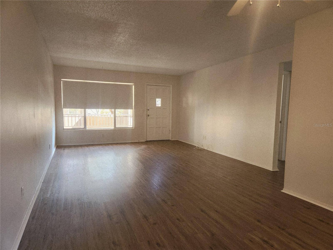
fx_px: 221
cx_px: 166
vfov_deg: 58.9
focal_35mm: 23
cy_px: 125
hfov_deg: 73.9
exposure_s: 1/120
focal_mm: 5.4
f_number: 1.8
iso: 250
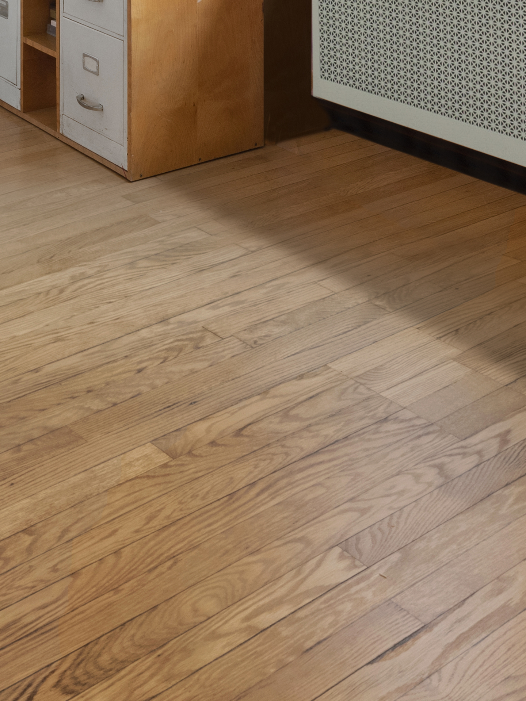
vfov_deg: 25.3
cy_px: -289
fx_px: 1256
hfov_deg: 23.6
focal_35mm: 62
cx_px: 180
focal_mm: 15
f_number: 9
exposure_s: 1/1.25
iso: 100
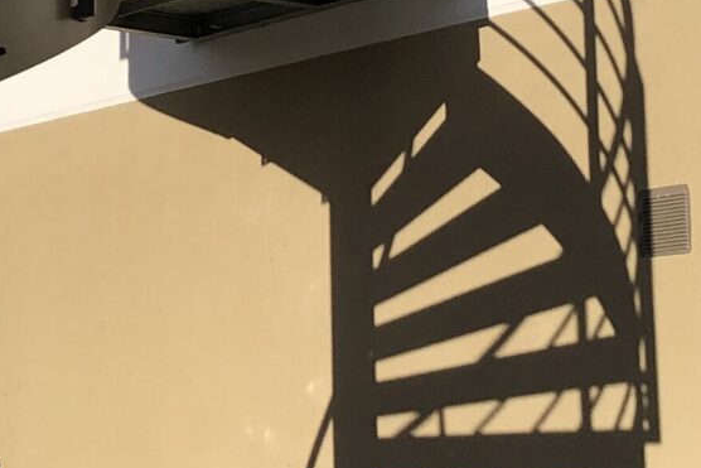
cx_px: 108
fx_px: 2610
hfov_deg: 15.2
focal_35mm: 134
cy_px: 13
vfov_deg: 10.2
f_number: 1.8
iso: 20
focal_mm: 3.99
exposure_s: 1/3205
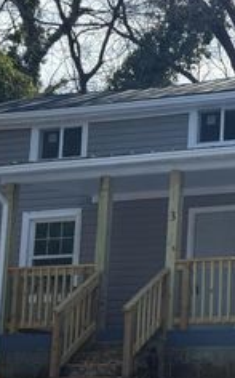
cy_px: 254
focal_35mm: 108
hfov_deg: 11.8
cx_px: 305
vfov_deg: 19.2
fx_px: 1109
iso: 100
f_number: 1.78
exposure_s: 1/4098
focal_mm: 6.76
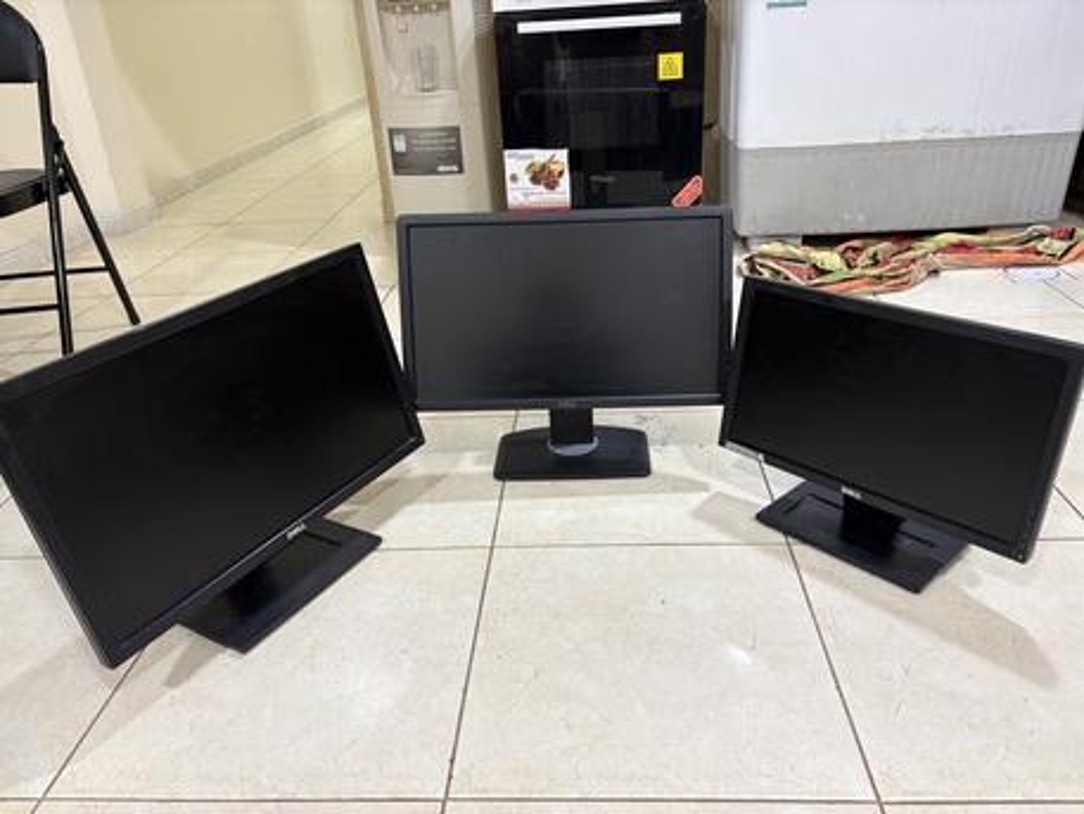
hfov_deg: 67.3
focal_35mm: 26
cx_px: 542
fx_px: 814
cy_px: 407
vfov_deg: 53.1
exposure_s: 1/60
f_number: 1.6
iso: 200
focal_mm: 5.96
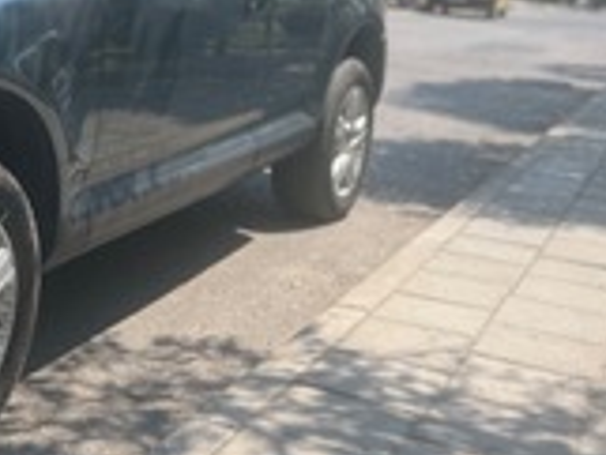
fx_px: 1016
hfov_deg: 31.4
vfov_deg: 24.6
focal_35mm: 58
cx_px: 41
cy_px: 49
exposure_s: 1/2571
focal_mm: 5.7
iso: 50
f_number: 1.5
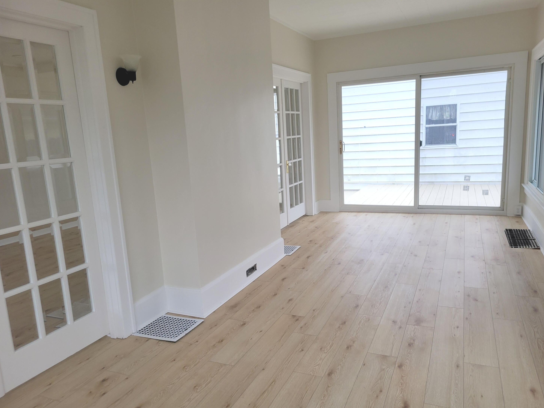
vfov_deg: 51.4
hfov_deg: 65.3
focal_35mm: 27
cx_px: 282
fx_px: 424
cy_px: 208
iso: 64
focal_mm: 5.4
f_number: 1.8
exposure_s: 1/120
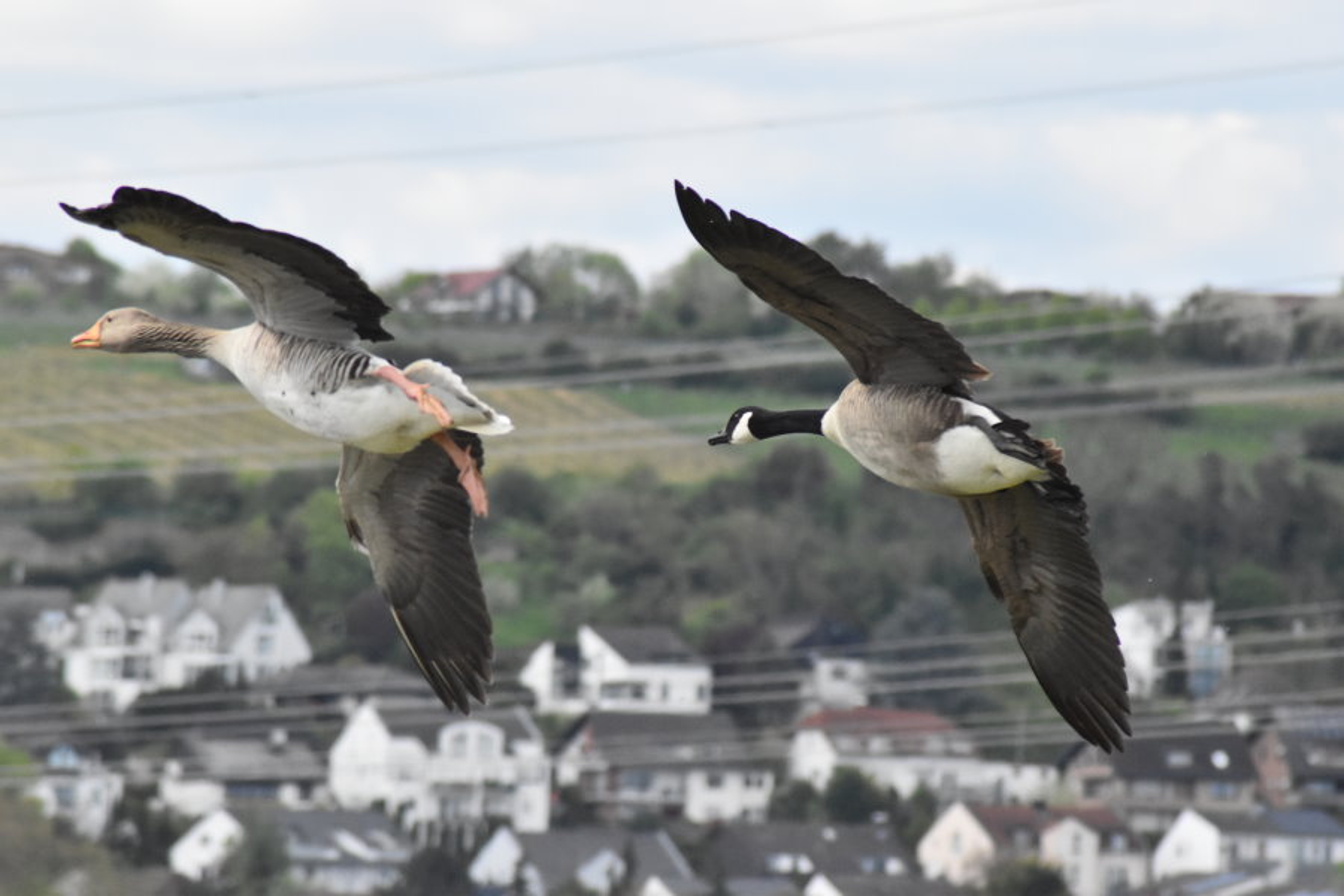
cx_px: 672
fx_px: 16799
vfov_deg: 3.1
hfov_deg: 4.6
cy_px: 448
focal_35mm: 450
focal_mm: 300
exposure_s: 1/4000
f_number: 16
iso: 4000
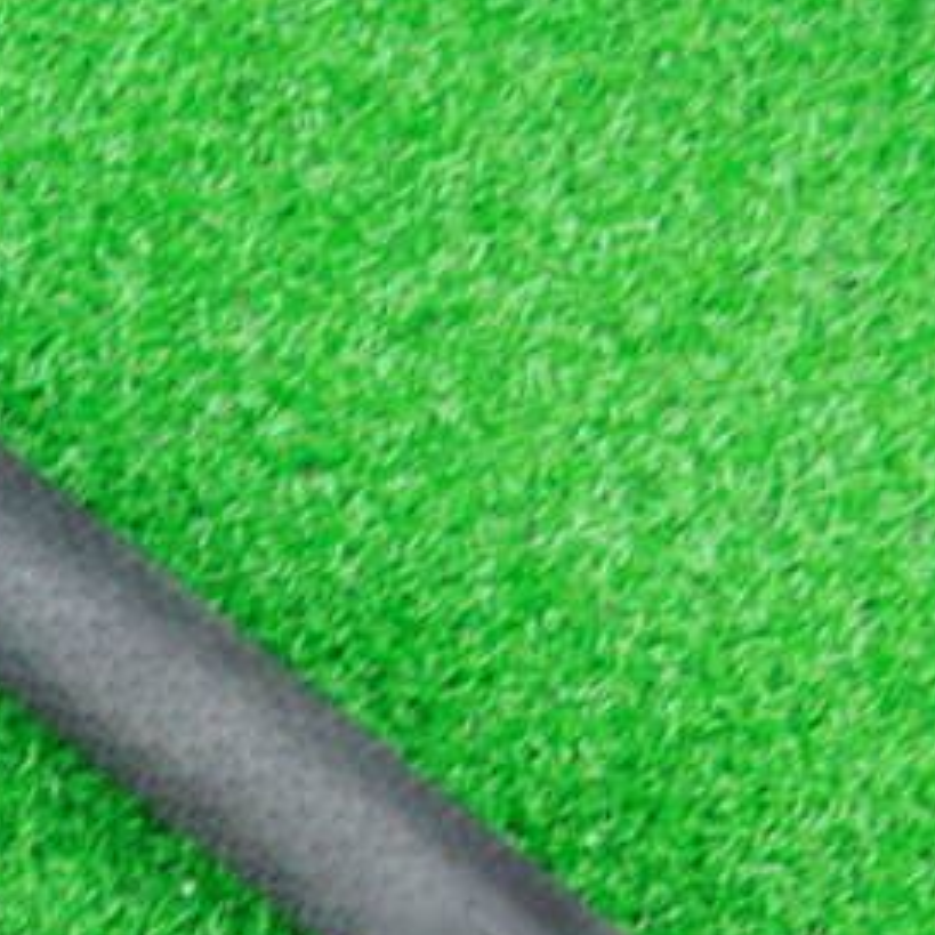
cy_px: 545
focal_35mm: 89
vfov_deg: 19.5
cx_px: -51
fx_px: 2720
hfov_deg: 18.9
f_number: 3.7
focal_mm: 7.54
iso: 400
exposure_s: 1/15
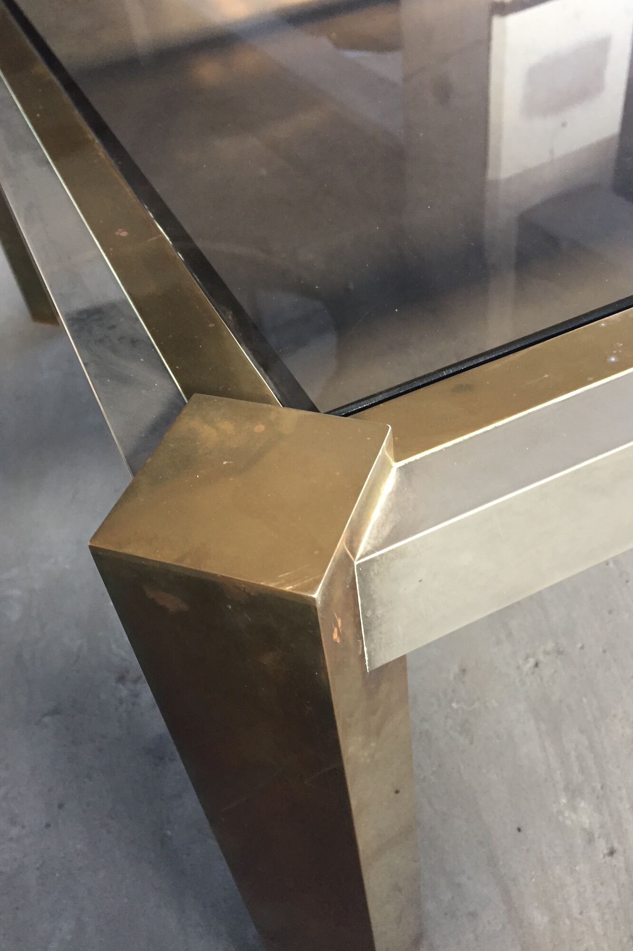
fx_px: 818
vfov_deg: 60.3
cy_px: 467
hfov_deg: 42.3
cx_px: 320
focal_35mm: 31
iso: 160
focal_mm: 4.15
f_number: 2.2
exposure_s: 1/33
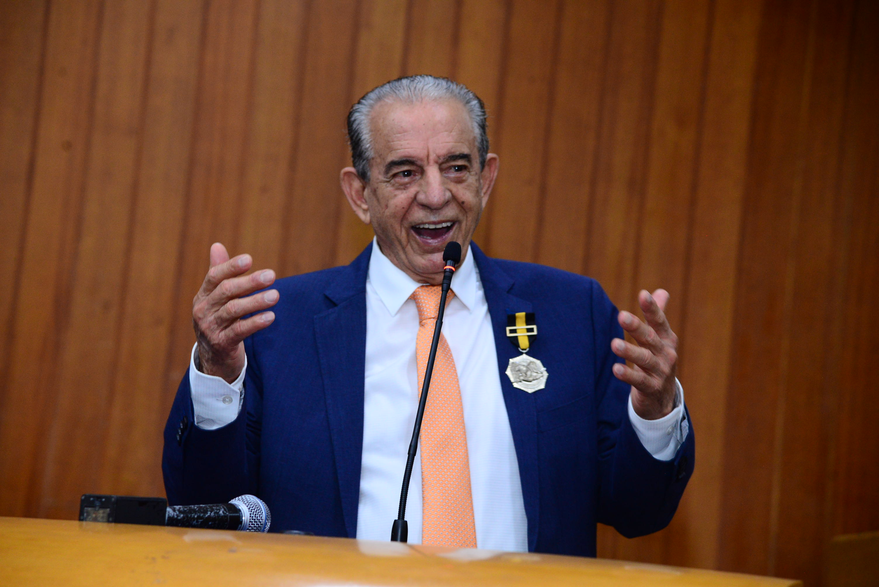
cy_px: 294
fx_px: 2565
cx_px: 440
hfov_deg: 19.4
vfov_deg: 13.1
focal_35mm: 105
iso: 2000
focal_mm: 105
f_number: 5
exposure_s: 1/80
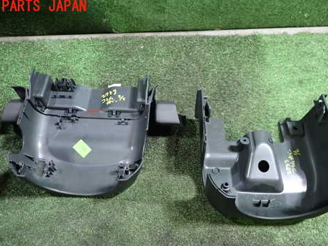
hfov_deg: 56.8
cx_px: 169
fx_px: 303
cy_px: 155
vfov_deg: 43.8
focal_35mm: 32
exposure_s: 1/30
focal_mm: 4.5
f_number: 2
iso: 640
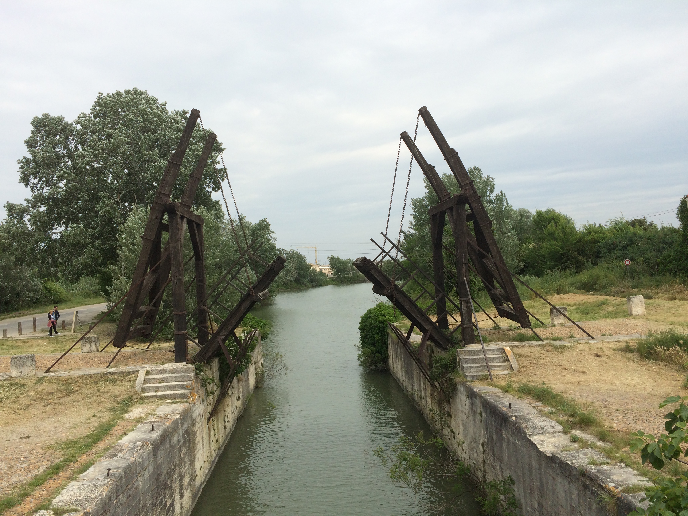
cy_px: 258
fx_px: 576
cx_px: 344
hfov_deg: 61.7
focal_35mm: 29
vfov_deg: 48.2
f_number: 2.2
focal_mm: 4.15
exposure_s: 1/2564
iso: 32
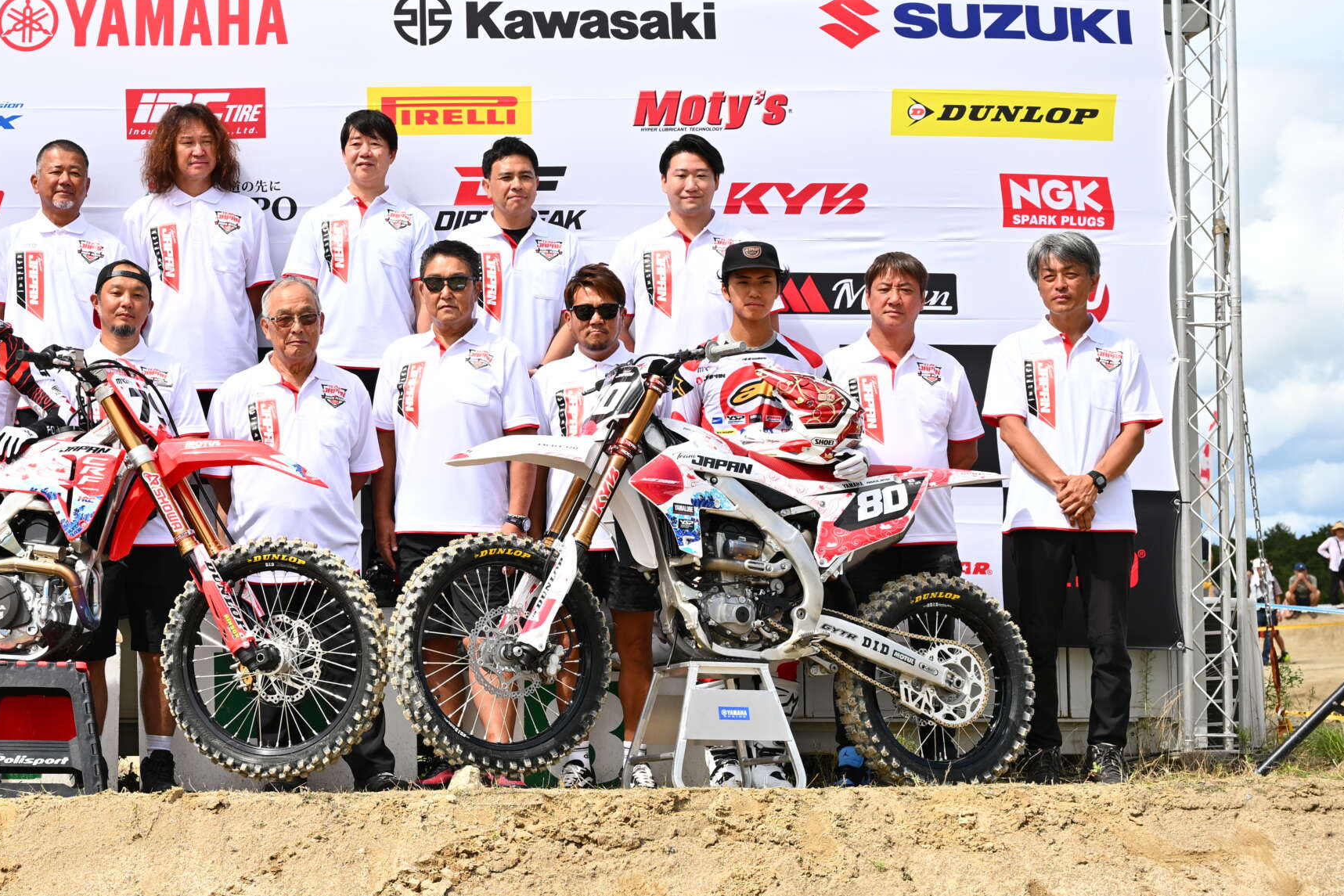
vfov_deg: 17.2
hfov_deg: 25.4
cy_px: 324
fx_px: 2949
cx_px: 346
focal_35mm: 79
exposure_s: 1/320
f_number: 8
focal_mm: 53
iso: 160
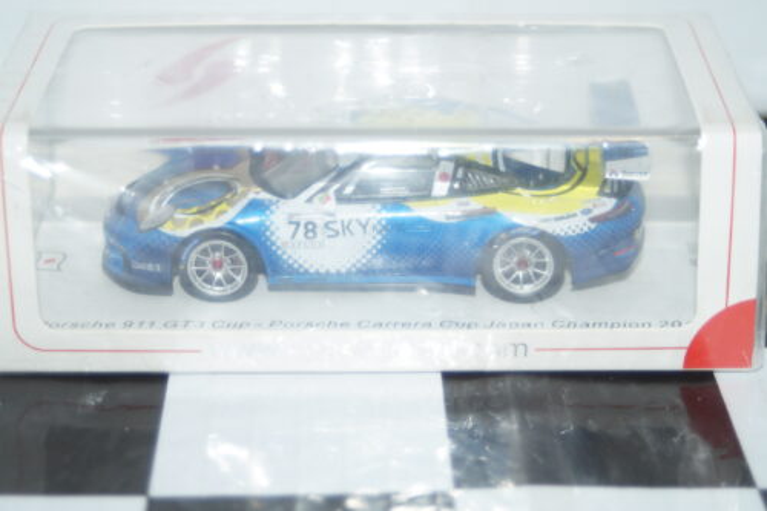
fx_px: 1917
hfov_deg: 22.6
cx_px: 384
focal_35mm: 90
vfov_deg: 15.2
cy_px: 256
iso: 400
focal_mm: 60
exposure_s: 1/80
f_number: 5.6
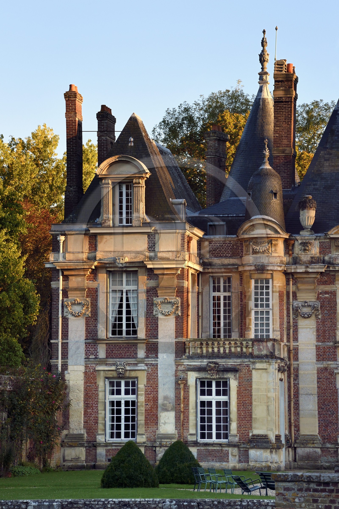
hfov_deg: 8.1
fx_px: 2403
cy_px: 254
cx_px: 170
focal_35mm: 170
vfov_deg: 12.1
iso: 800
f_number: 11
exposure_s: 1/200
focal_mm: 170
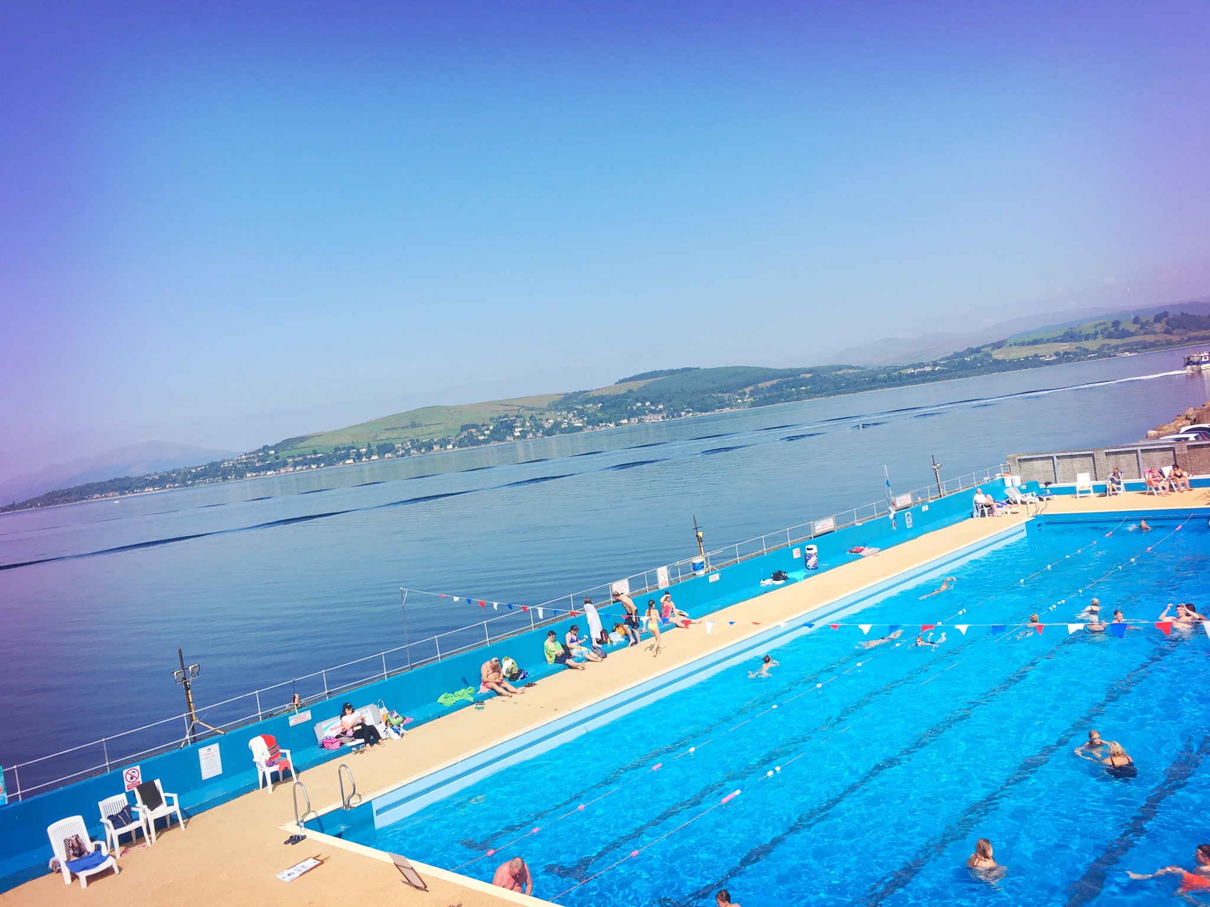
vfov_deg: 48.2
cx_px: 605
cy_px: 454
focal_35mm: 29
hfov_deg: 61.7
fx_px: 1014
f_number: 2.2
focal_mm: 4.15
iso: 25
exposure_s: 1/1789
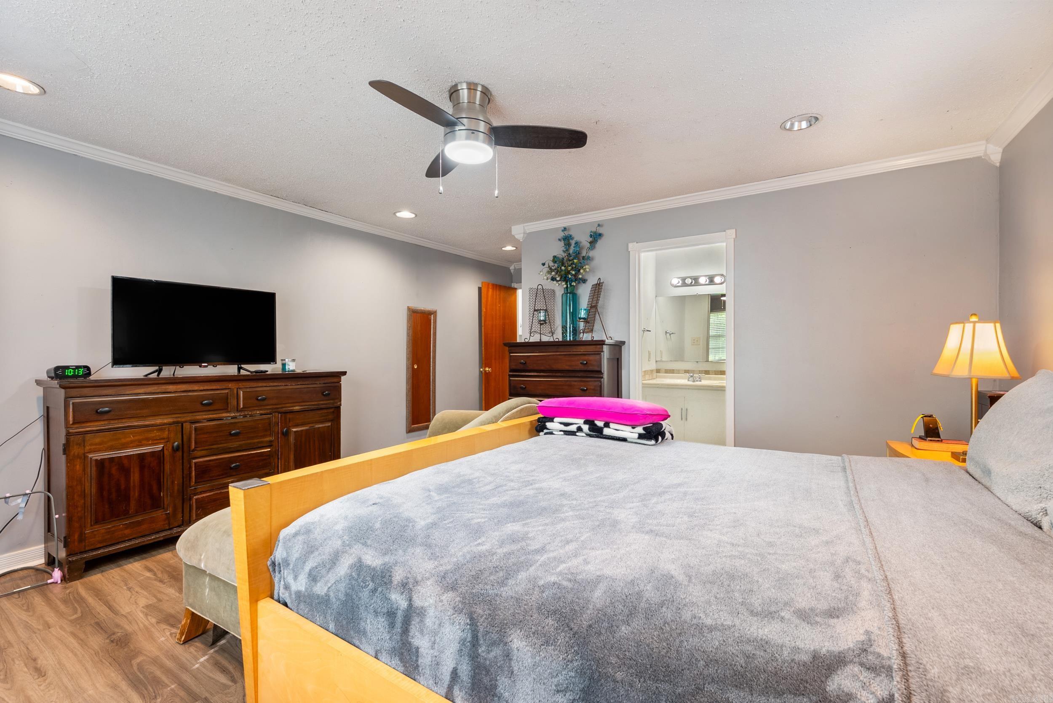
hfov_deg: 96.7
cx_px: 526
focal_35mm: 16
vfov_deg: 73.8
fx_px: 468
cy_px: 352
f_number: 9
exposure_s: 1
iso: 250
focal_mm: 16
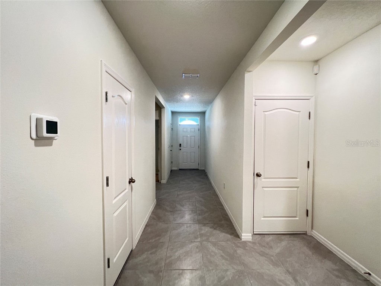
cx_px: 190
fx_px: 143
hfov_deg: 106.2
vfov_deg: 89.9
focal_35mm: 13
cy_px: 143
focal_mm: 1.57
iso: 320
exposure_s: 1/60
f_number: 1.8
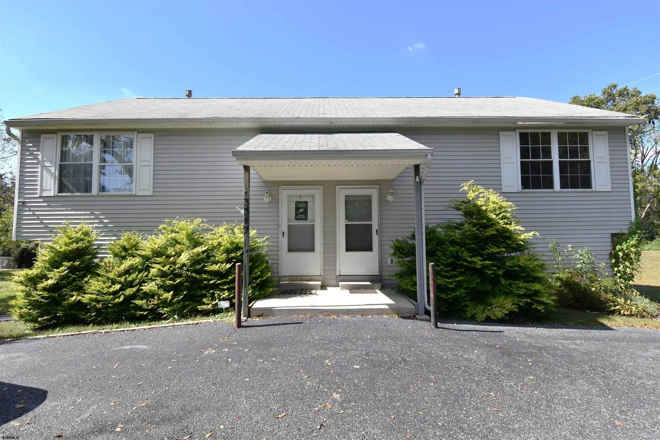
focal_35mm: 20
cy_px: 220
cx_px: 330
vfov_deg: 63.2
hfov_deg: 85.4
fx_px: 357
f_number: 8
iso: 160
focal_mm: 13
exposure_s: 1/250
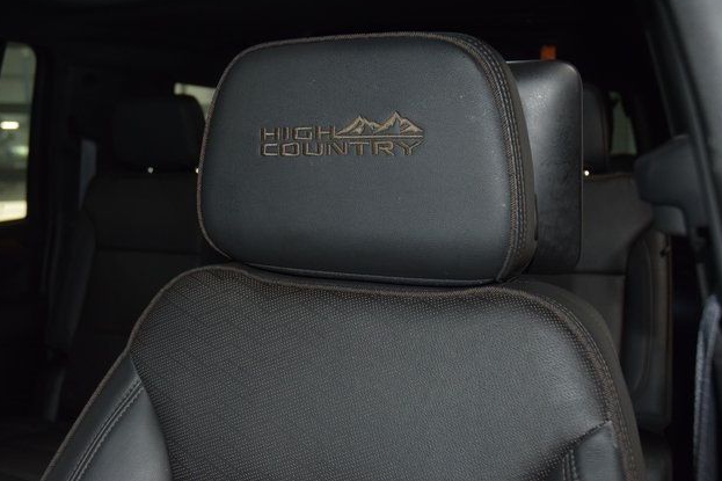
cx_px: 353
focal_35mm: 37
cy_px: 236
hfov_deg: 51.9
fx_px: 742
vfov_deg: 35.9
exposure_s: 1/125
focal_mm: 24
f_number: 3.8
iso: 1800
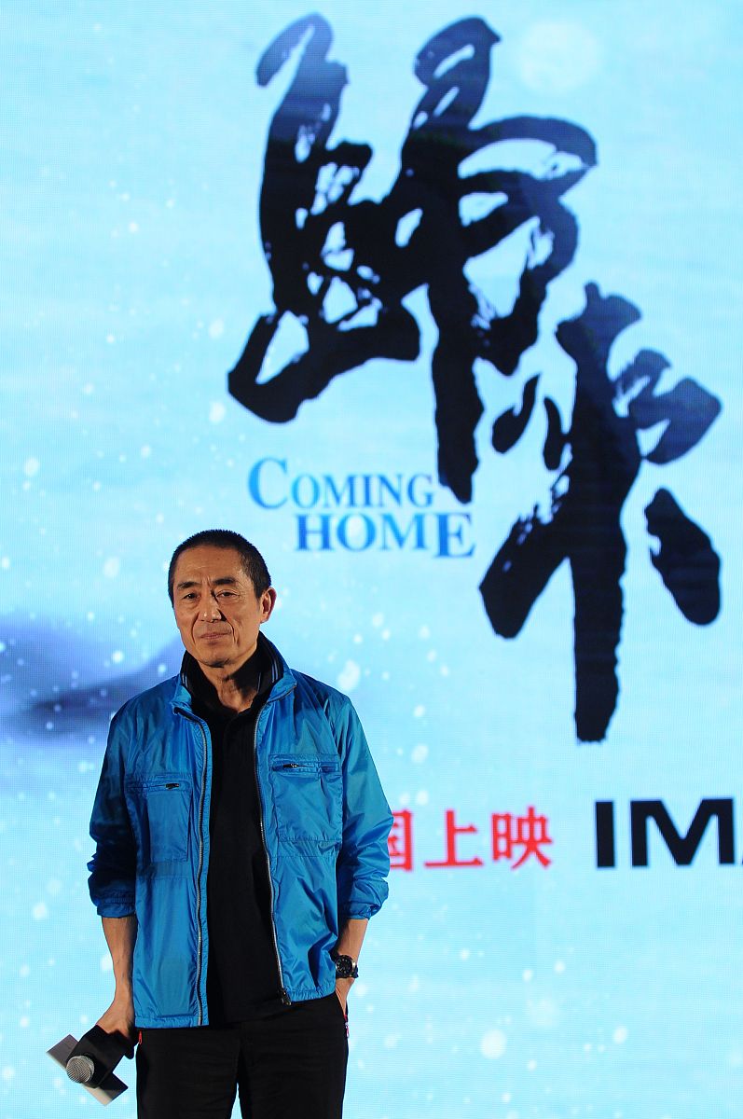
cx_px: 372
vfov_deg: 13.1
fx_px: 4888
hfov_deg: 8.7
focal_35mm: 158
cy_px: 560
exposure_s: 1/160
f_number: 3.5
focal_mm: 105
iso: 500
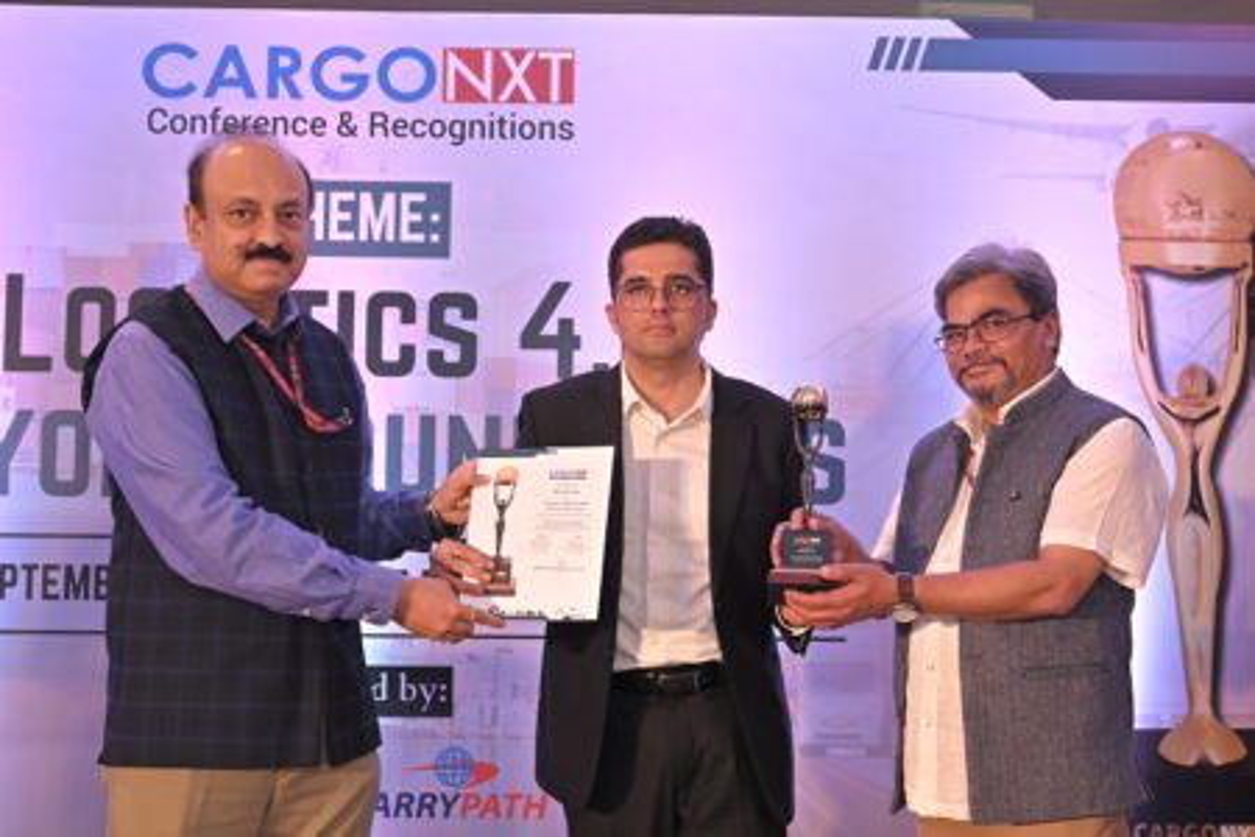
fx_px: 1569
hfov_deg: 43.6
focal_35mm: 45
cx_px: 628
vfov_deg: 29.9
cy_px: 418
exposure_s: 1/125
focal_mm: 45
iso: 1600
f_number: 5.6
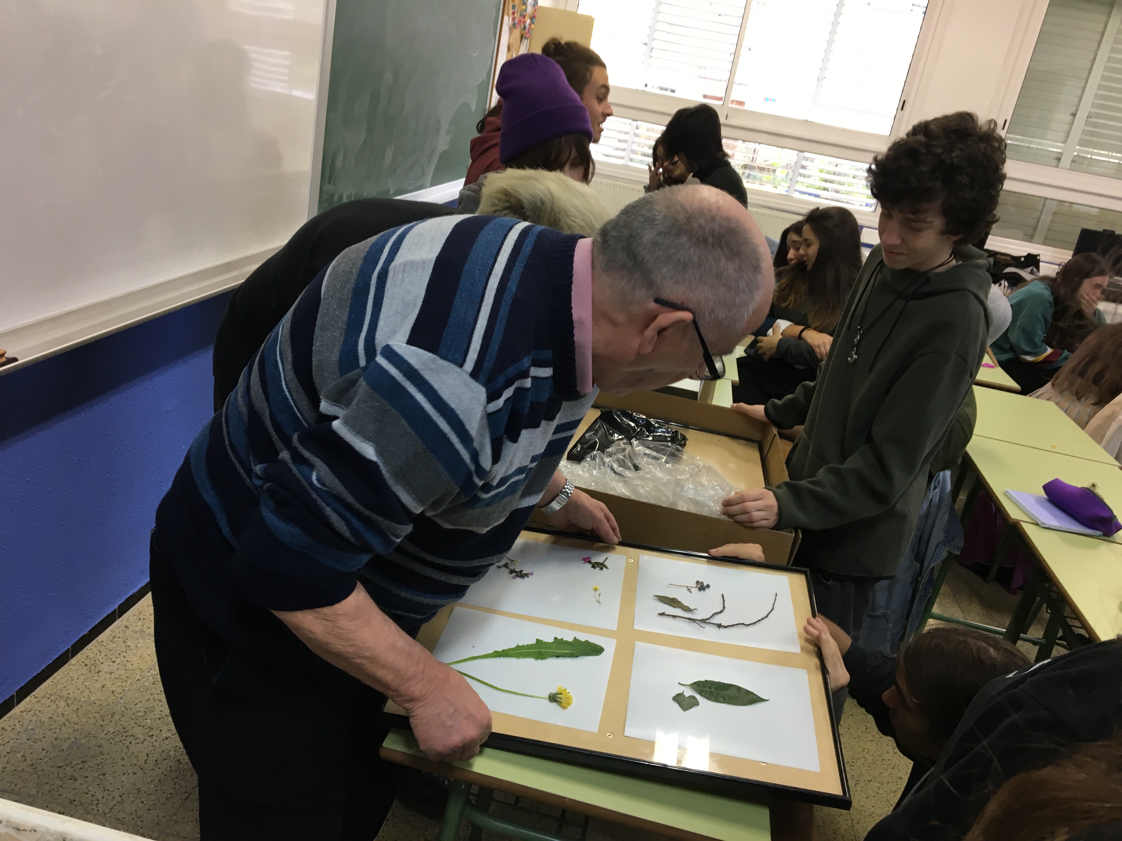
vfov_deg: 48.2
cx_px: 561
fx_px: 940
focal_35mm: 29
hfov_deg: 61.7
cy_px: 420
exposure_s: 1/33
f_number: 2.2
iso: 80
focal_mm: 4.15
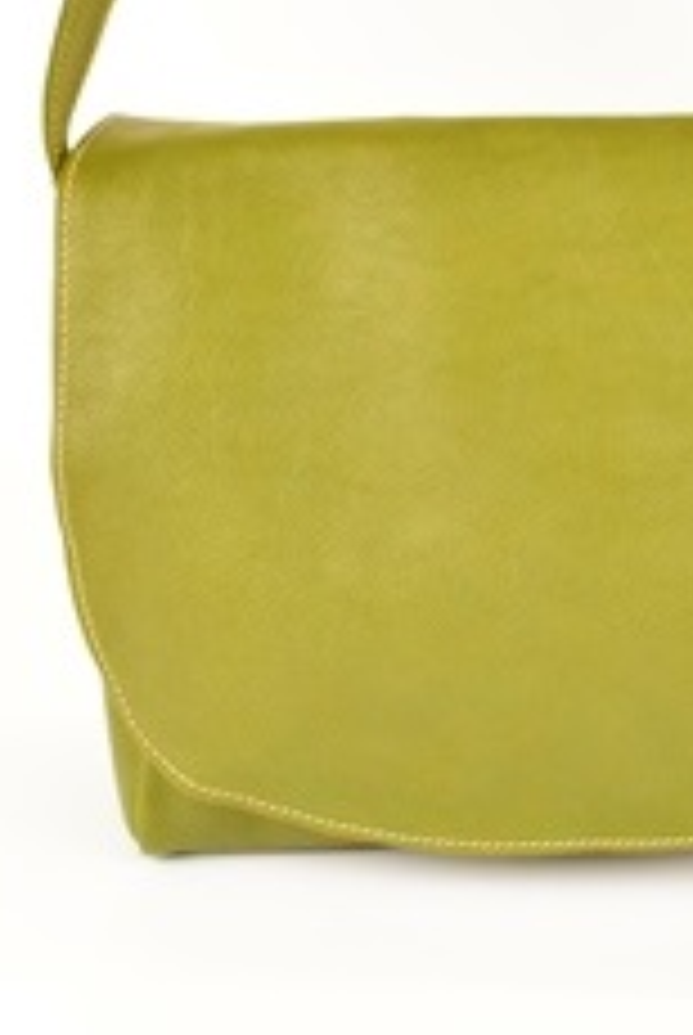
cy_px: 72
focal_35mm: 63
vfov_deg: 30.2
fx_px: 1814
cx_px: 605
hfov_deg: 21.2
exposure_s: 1/125
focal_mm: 20
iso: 3200
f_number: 10
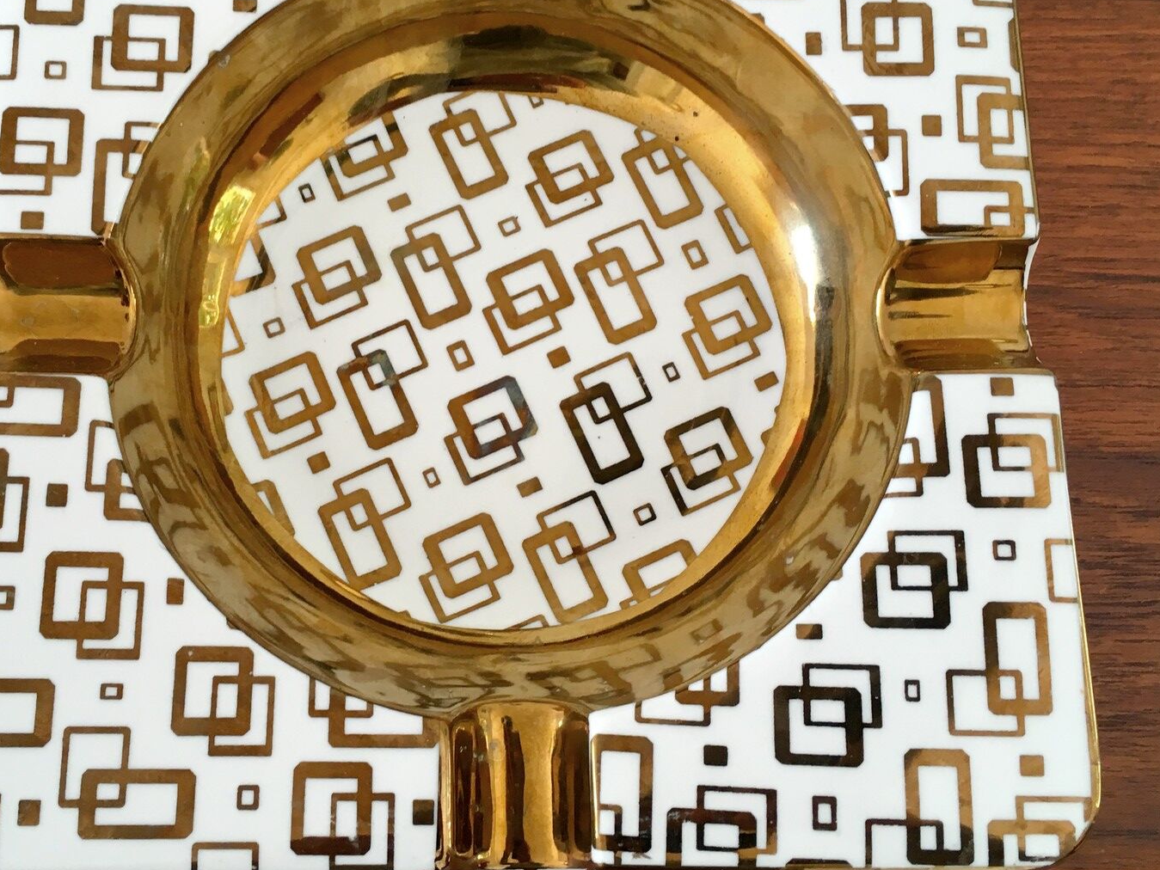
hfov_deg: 43.7
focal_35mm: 43
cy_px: 348
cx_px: 487
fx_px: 1441
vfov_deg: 33.5
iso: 64
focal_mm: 4.15
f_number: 2.2
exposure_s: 1/33
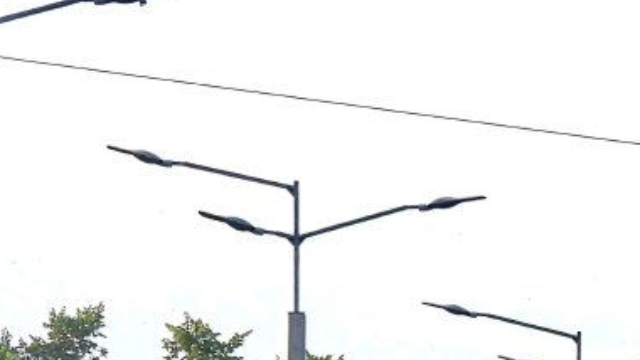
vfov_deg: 1.6
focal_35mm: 746
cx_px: 1019
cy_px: 674
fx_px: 12663
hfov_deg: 2.9
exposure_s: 1/125
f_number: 4.5
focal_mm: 35.7
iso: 100
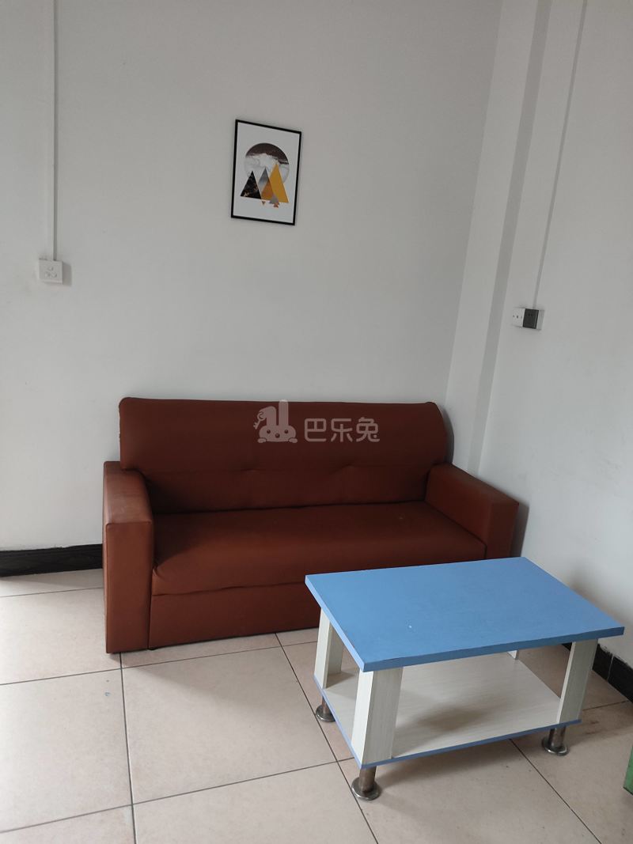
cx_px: 316
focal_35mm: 25
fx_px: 610
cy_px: 422
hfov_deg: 54.9
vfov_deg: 69.4
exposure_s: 1/25
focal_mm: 5.96
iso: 753
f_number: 1.75
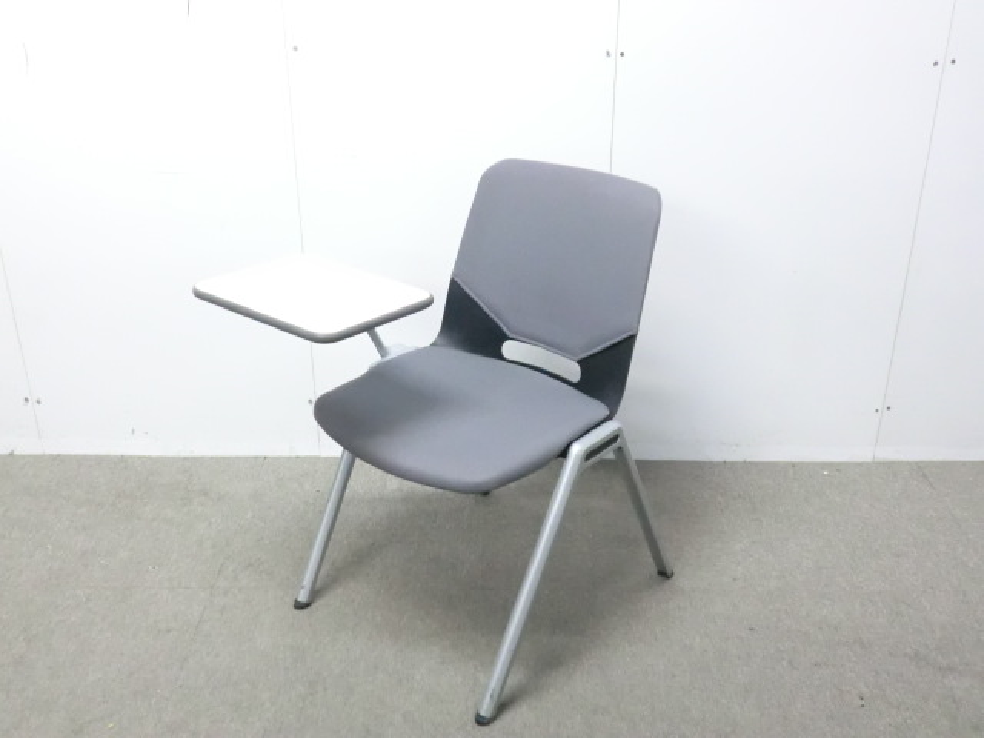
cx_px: 492
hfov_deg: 49.0
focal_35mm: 38
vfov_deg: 37.7
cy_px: 369
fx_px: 1080
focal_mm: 6.9
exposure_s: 1/25
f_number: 3.9
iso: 800
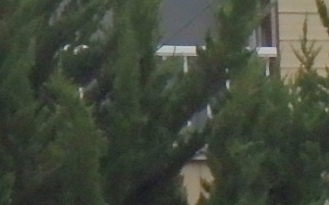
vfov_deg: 2.9
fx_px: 3979
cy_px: -249
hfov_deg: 4.7
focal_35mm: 444
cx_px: -372
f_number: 5.7
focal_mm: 13.1
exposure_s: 1/1000
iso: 640
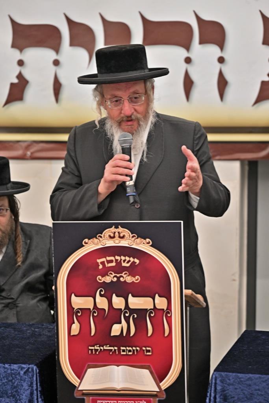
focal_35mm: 120
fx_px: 1344
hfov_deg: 11.4
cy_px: 202
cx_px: 134
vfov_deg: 17.1
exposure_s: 1/160
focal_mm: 120
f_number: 4
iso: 1000
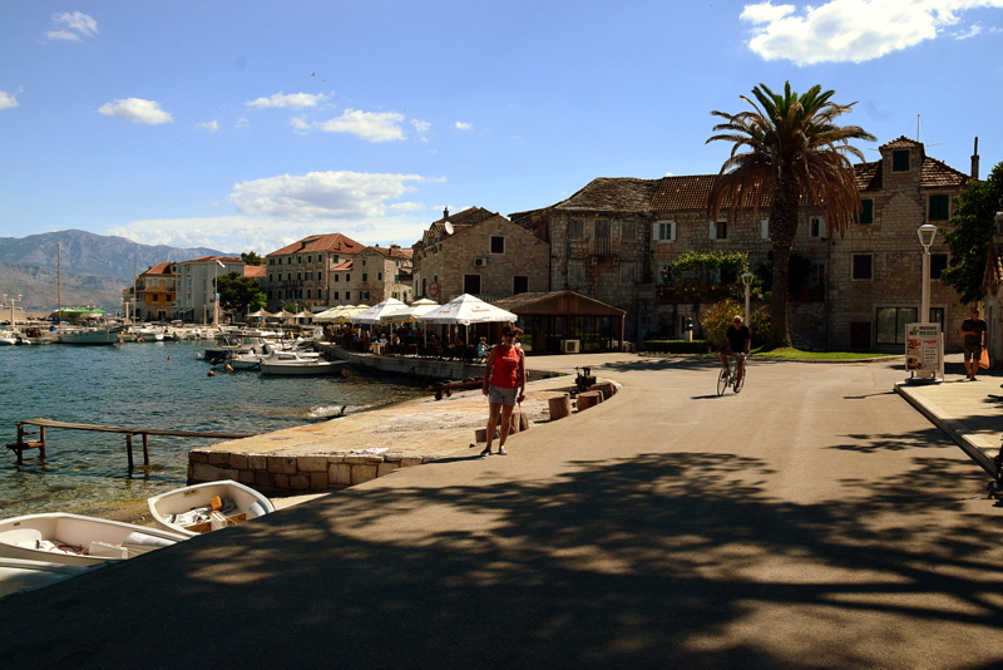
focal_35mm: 27
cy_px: 335
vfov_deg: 48.0
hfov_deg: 67.4
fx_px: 752
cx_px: 502
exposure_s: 1/400
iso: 400
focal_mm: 18
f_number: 11
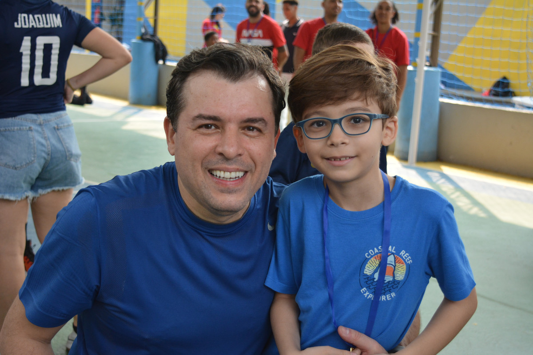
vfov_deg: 25.1
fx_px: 799
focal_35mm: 54
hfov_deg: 36.9
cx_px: 266
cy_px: 178
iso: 900
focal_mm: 36
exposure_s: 1/500
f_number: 4.8
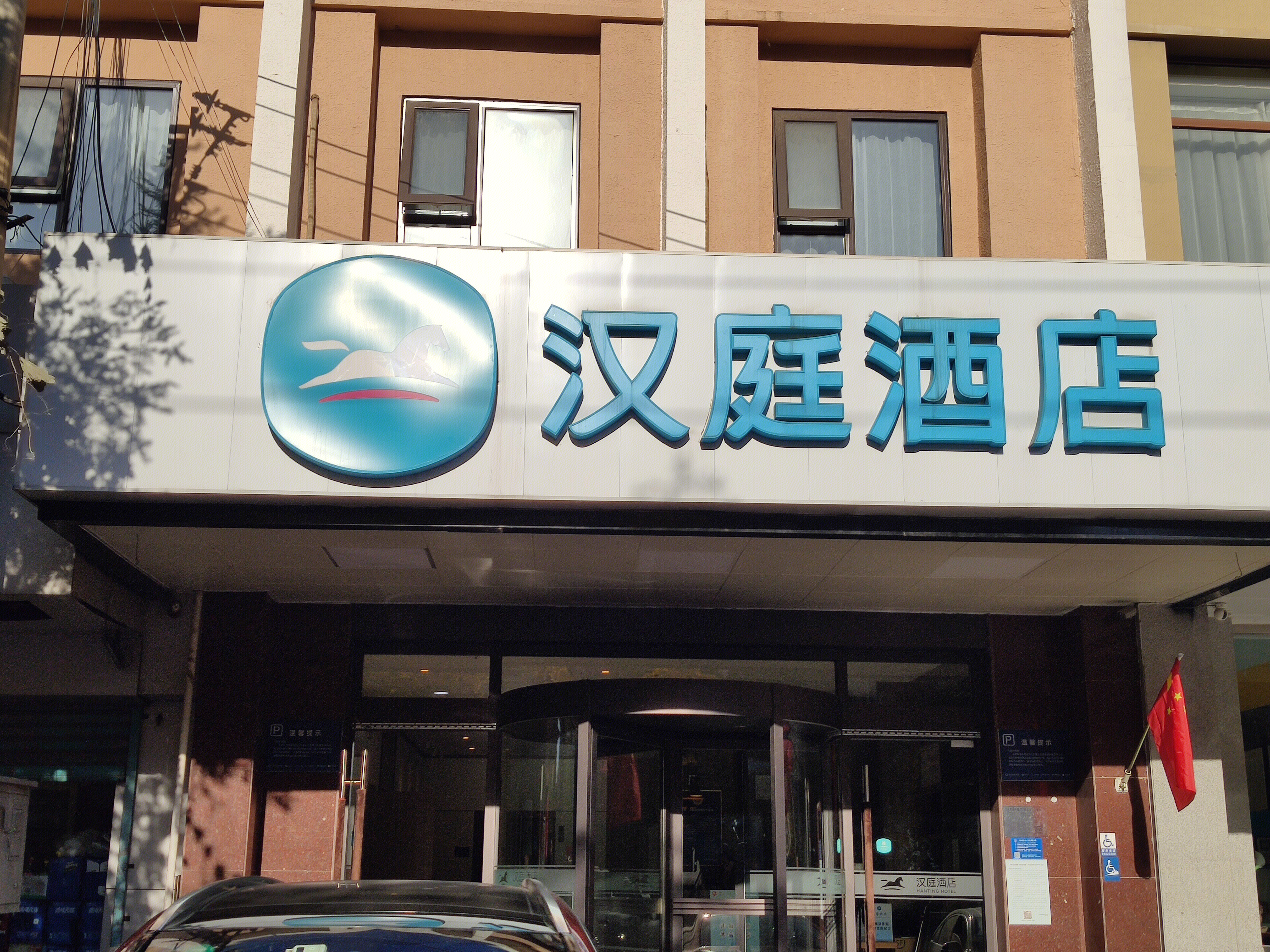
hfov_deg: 47.9
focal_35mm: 39
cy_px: 476
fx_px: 1431
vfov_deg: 36.8
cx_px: 635
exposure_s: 1/4102
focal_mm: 4.75
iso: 112
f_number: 1.75
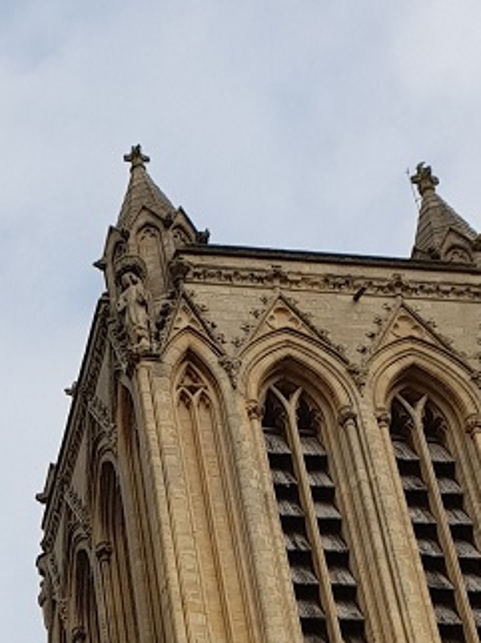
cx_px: -110
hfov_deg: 14.7
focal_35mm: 97
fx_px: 1800
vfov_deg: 18.3
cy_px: 927
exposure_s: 1/1025
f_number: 2.4
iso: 50
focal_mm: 4.3
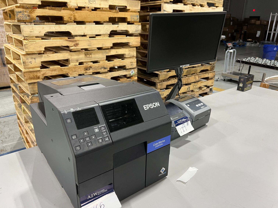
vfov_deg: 53.1
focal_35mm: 26
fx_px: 209
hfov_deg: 67.3
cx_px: 139
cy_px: 104
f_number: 1.5
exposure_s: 1/60
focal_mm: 5.7
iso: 125
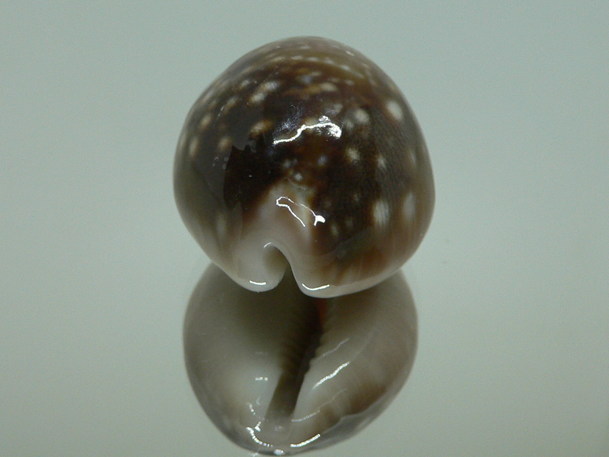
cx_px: 286
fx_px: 827
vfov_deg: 30.9
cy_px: 214
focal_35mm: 47
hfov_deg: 40.4
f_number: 2.8
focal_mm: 4.6
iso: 150
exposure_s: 1/60
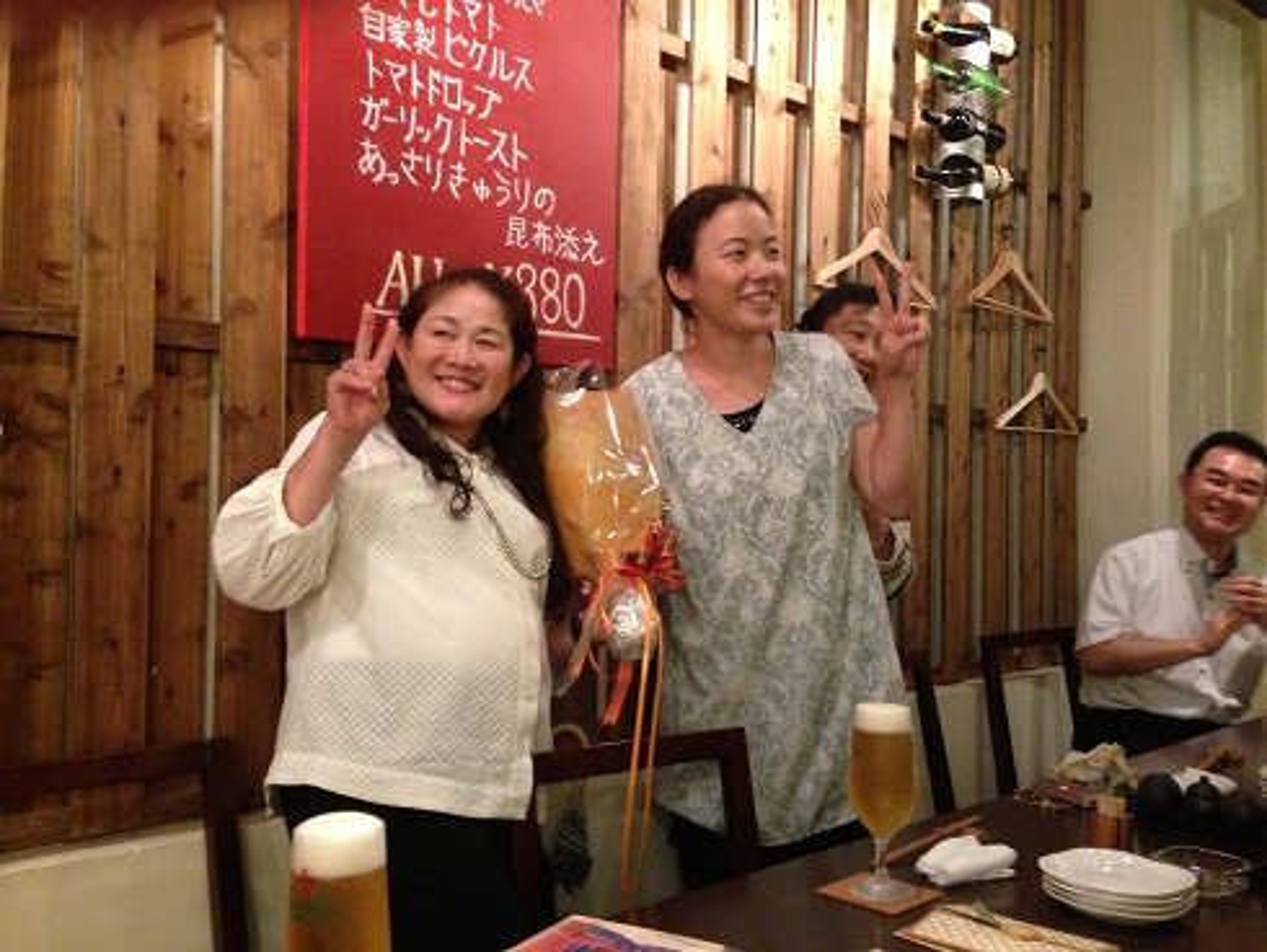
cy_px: 476
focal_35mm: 33
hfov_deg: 55.3
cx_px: 634
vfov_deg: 43.0
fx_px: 1208
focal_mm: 4.13
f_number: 2.4
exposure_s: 1/20
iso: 400
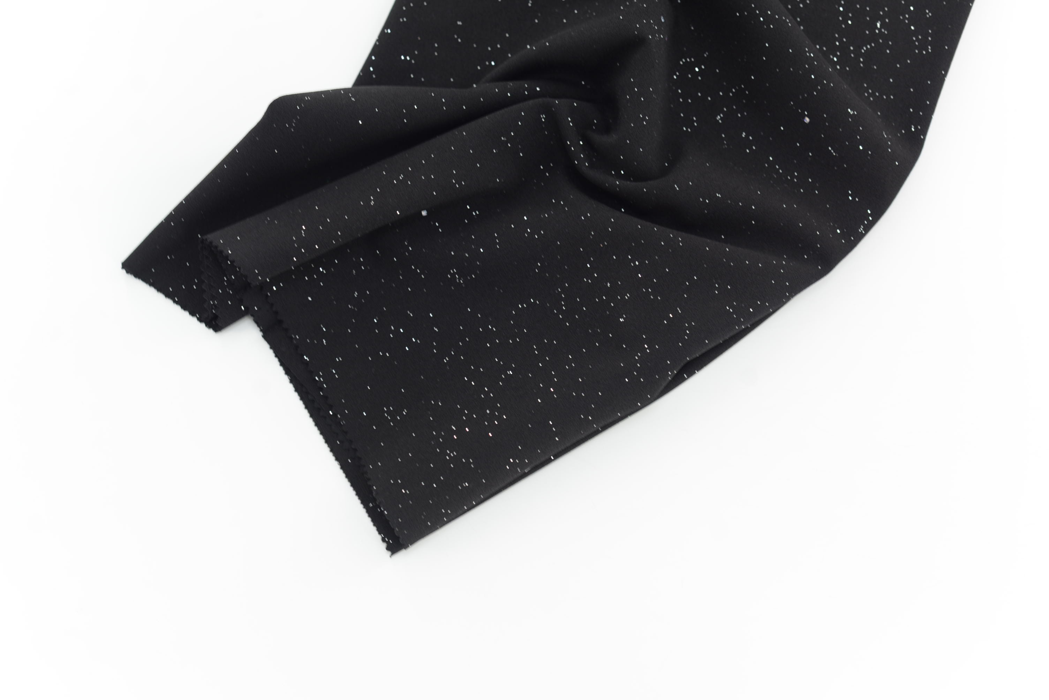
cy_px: 350
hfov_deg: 39.6
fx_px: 1457
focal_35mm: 50
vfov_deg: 27.0
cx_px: 524
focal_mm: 50
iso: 100
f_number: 4
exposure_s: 1/60
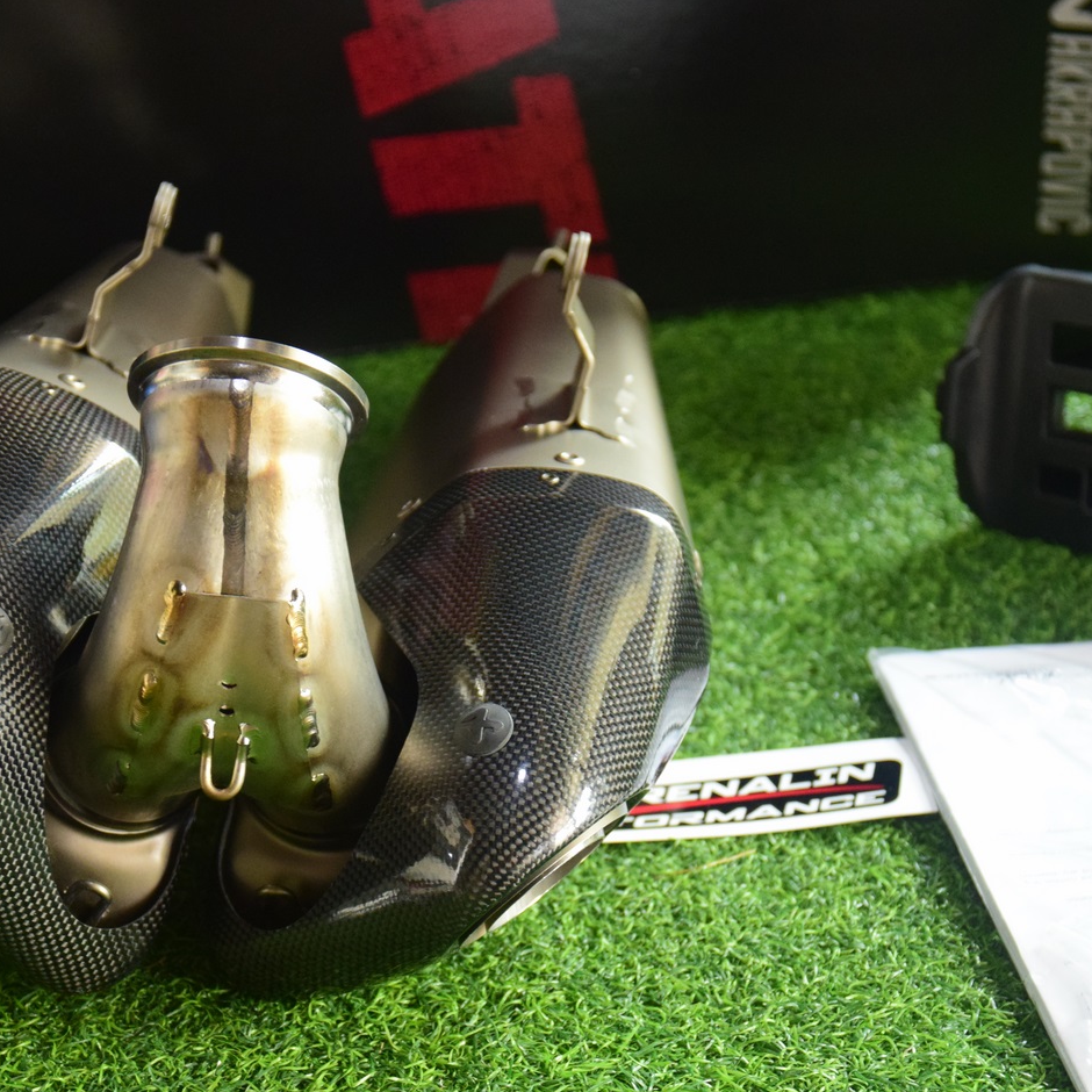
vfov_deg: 17.8
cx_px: 469
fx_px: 3488
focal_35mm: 98
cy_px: 616
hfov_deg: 17.8
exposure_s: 1/60
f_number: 4
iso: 2000
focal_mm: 45
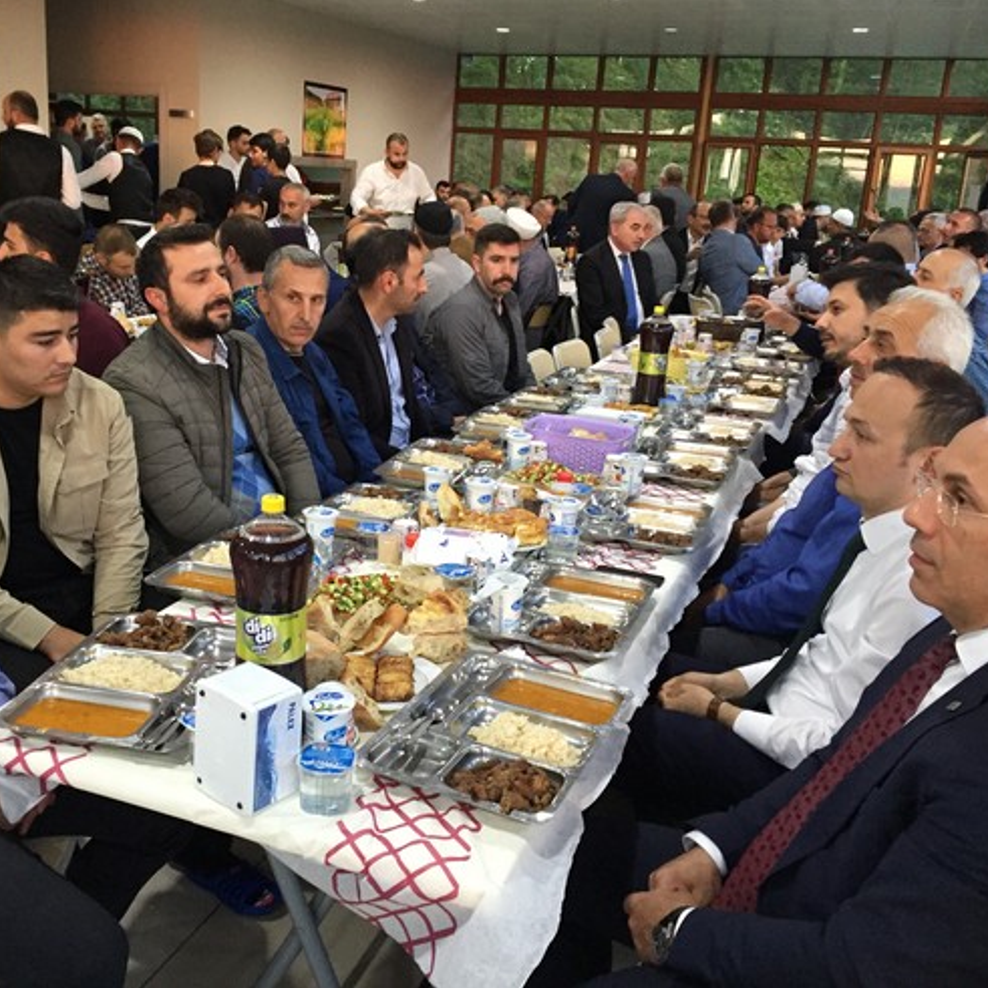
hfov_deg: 47.0
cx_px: 400
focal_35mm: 35
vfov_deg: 47.2
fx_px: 1130
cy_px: 485
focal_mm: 4.15
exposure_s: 1/33
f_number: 2.2
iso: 200
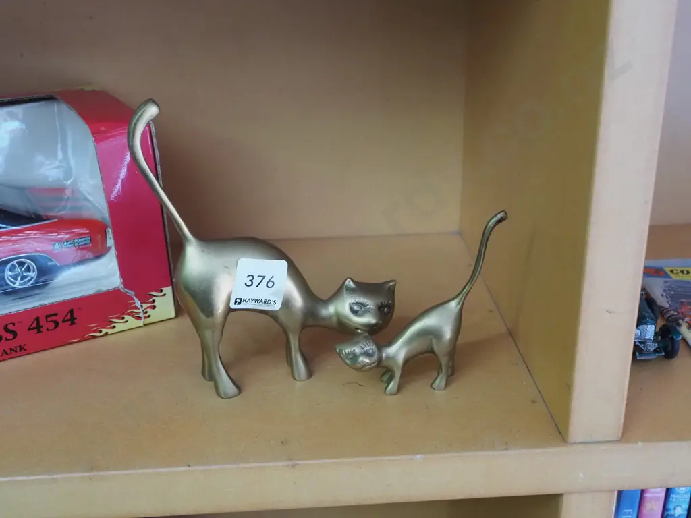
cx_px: 346
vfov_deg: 32.9
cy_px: 259
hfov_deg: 42.9
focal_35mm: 44
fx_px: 878
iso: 3200
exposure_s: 1/50
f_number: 5.6
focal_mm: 22
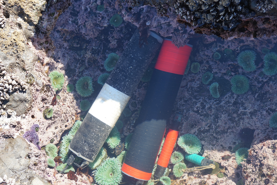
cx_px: 138
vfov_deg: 26.0
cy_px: 93
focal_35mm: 52
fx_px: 400
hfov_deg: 38.2
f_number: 5.6
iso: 100
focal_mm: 34
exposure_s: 1/60
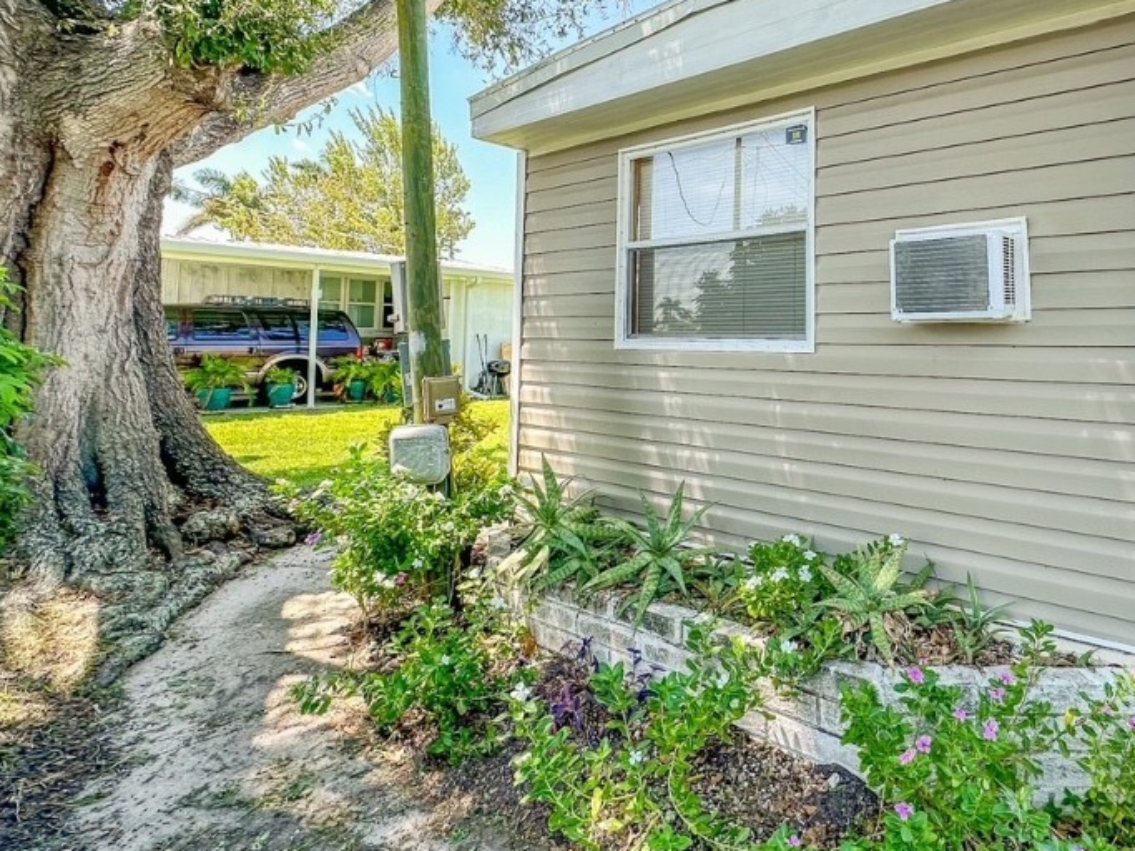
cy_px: 299
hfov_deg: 75.8
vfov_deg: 62.2
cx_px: 783
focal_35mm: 21
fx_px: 688
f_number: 2.2
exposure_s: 1/320
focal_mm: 2.22
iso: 40
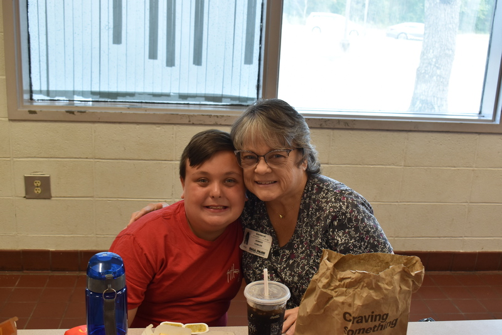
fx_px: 565
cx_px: 251
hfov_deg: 47.9
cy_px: 168
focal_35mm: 40
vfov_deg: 33.0
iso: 360
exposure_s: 1/40
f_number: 7.1
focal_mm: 27
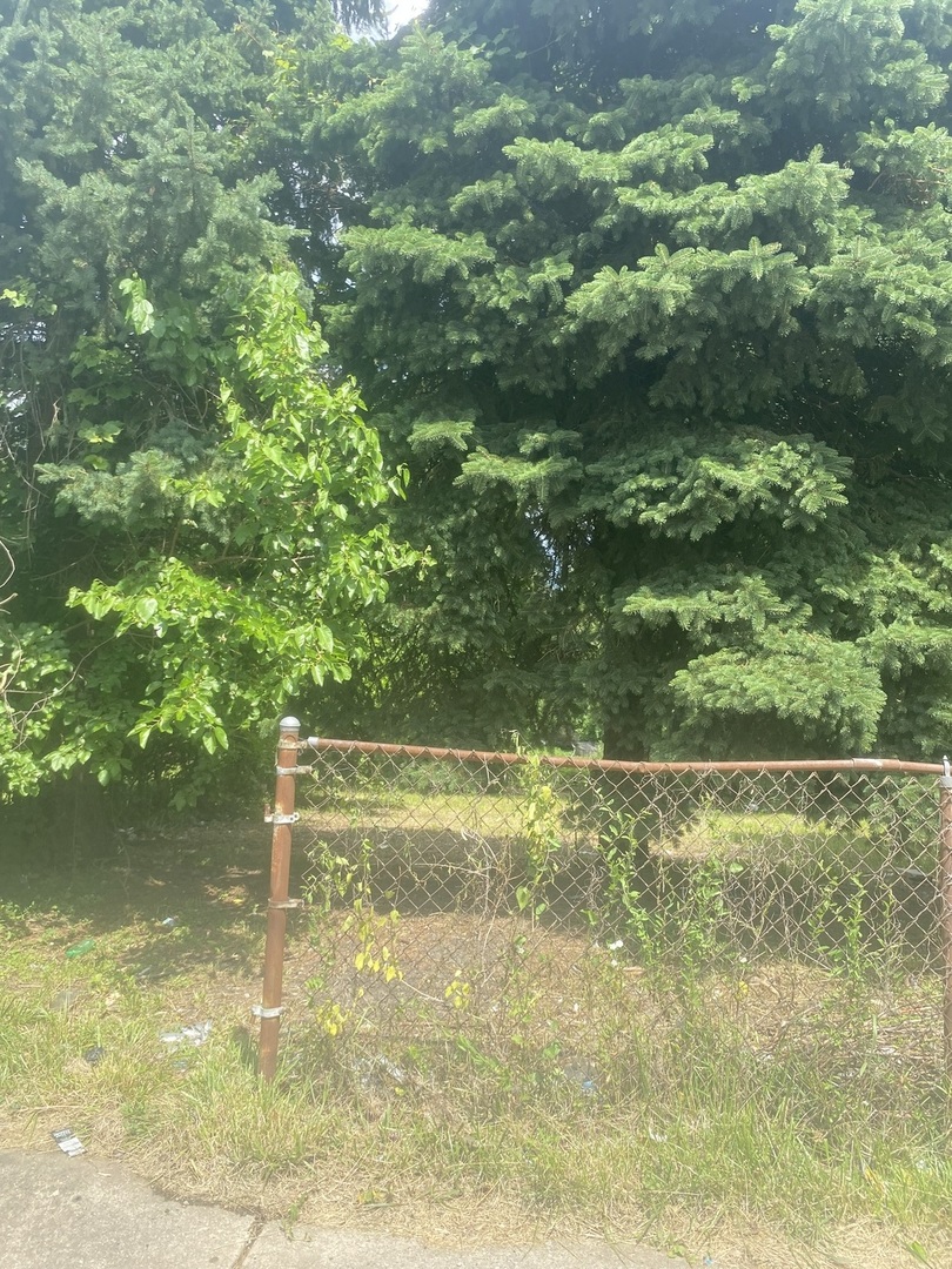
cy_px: 634
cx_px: 476
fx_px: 953
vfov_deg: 67.3
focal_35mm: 26
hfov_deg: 53.1
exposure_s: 1/541
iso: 32
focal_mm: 4.25
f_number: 1.8
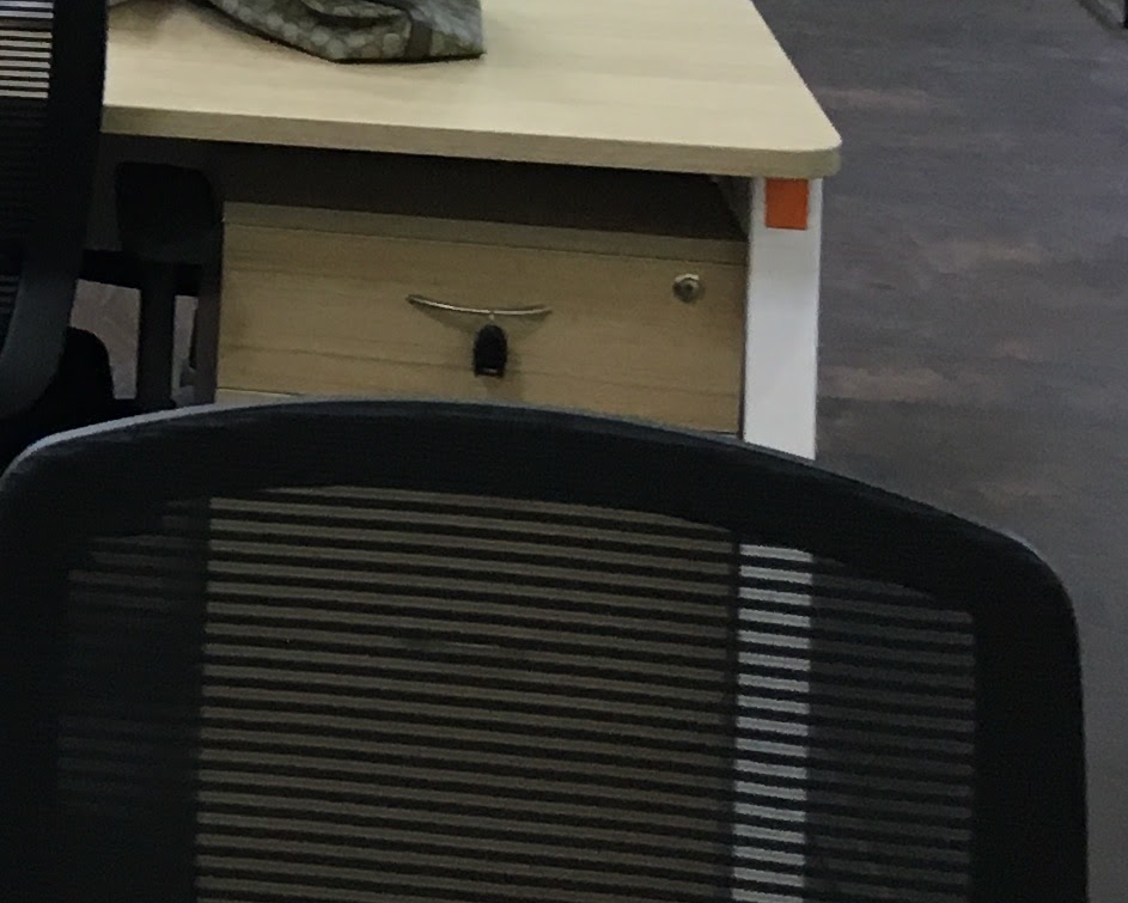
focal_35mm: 121
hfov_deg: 14.4
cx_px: -746
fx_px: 4041
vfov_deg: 12.1
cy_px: -476
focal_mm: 4.15
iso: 100
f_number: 2.2
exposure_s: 1/33
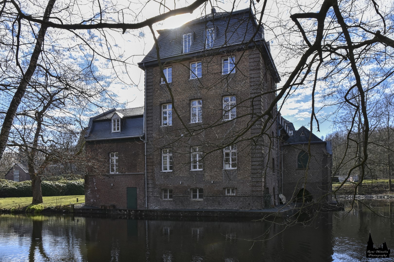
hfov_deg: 70.4
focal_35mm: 26
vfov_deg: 50.4
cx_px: 197
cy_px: 131
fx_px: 279
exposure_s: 1/320
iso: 200
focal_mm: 17
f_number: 9
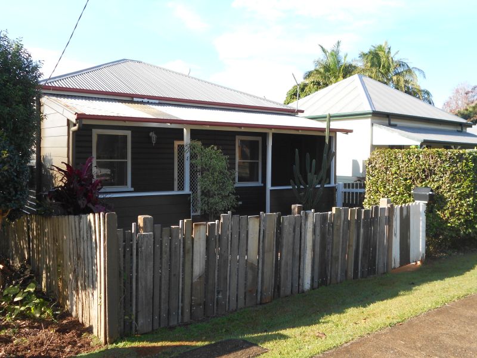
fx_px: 441
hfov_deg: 56.8
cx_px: 238
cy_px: 179
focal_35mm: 32
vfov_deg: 44.2
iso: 80
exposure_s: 1/250
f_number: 3.6
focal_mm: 6
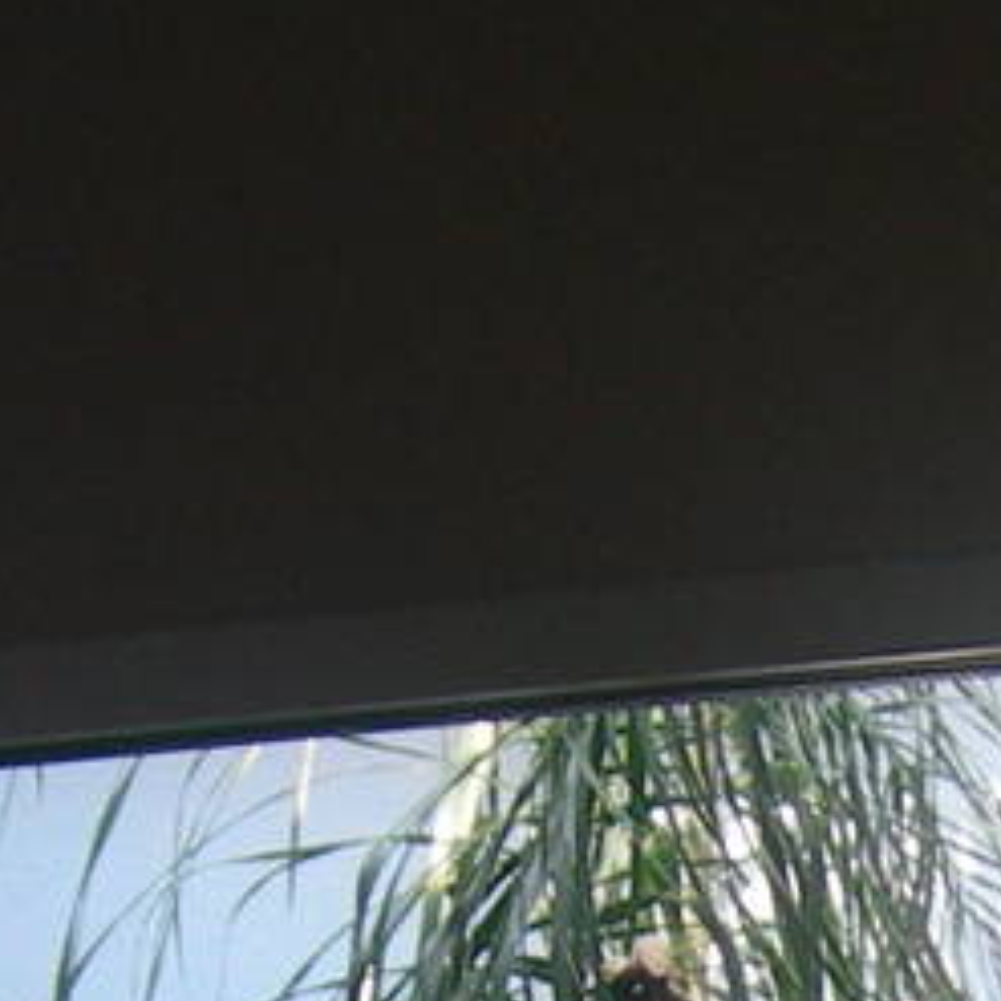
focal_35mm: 218
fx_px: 7132
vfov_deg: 7.6
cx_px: 1216
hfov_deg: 7.9
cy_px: 2221
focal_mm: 7.8
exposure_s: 1/79
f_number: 2.8
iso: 50
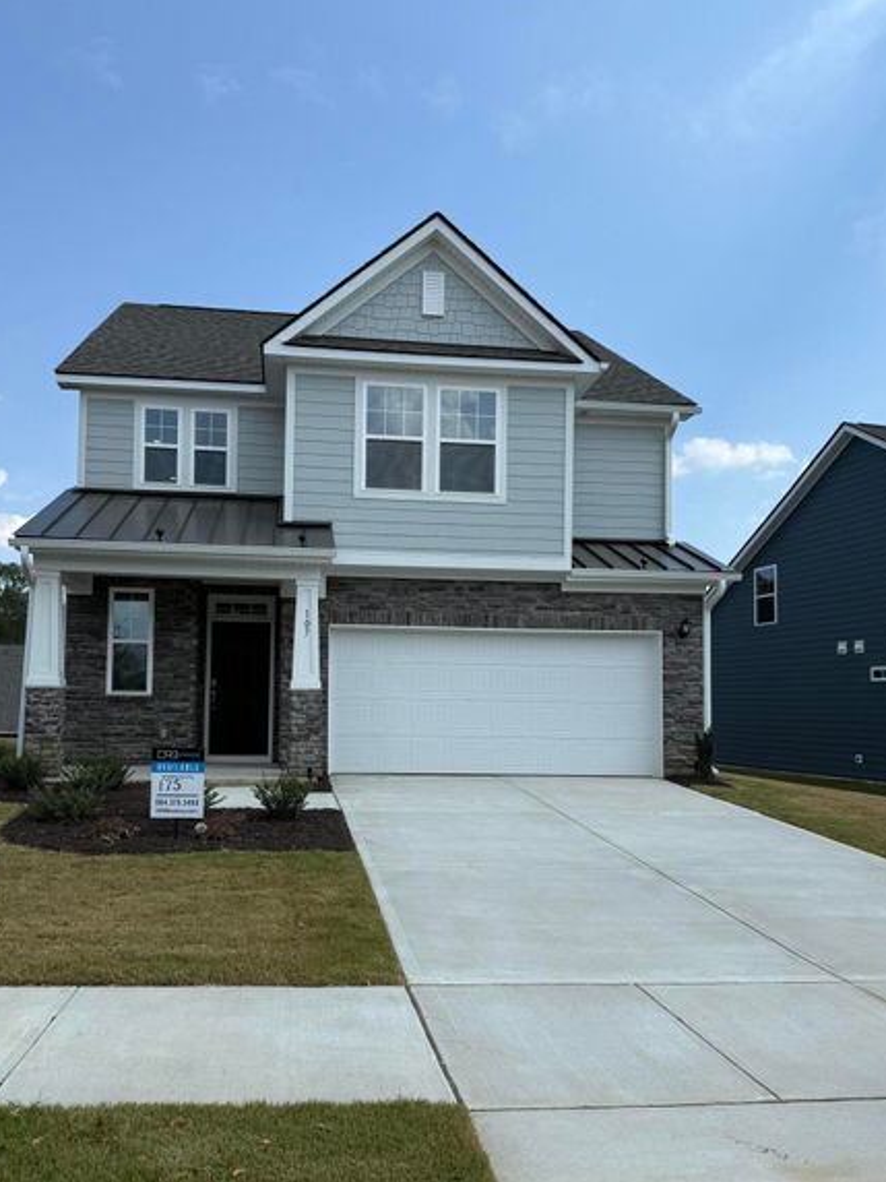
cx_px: 392
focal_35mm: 28
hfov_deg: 49.6
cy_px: 650
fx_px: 956
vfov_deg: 63.3
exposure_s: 1/4673
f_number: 1.78
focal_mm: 6.76
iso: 80
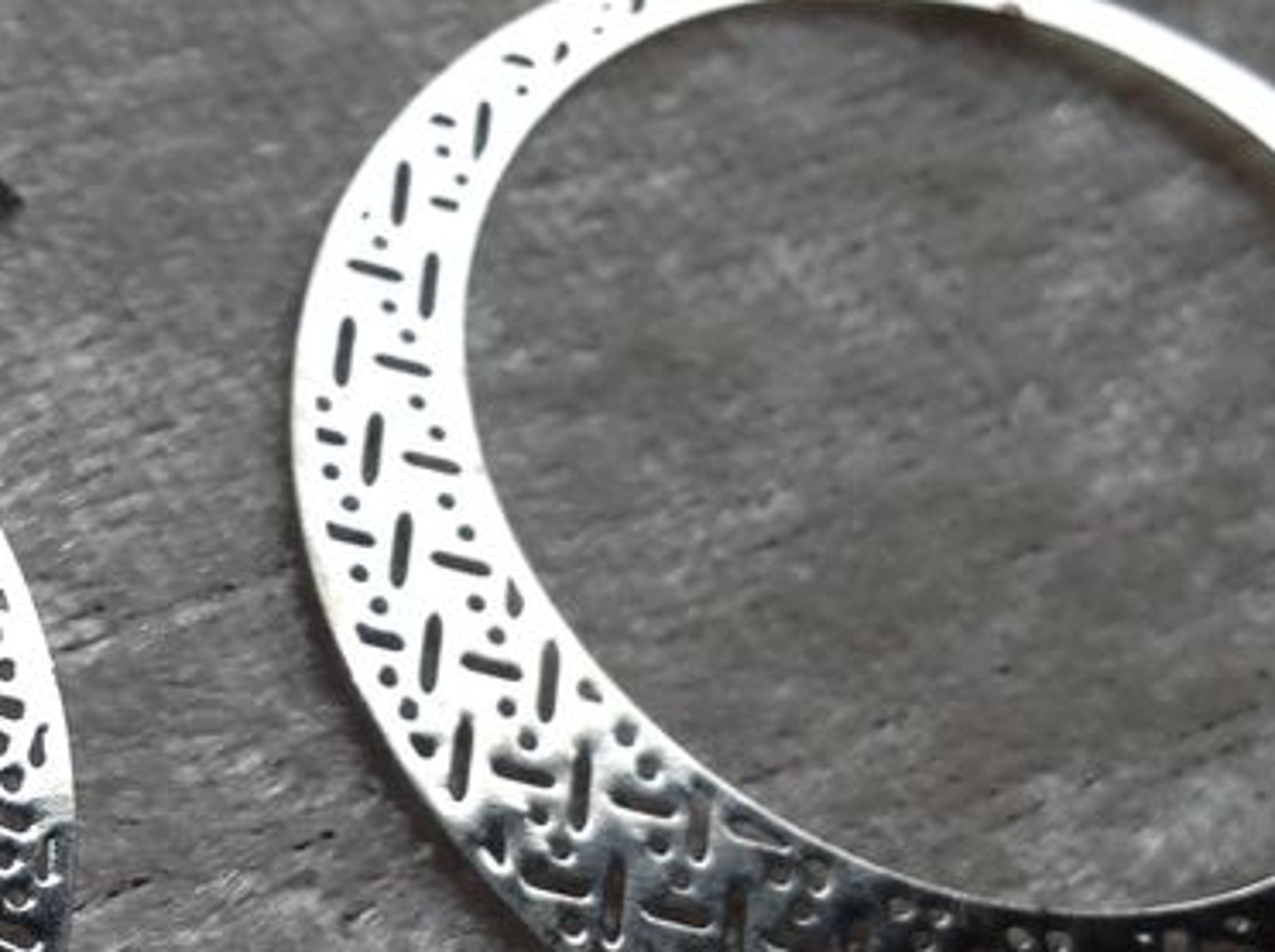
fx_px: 3458
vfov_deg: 15.6
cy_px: 669
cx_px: -10
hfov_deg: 20.2
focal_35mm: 94
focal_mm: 4.28
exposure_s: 1/15
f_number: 2.4
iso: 50
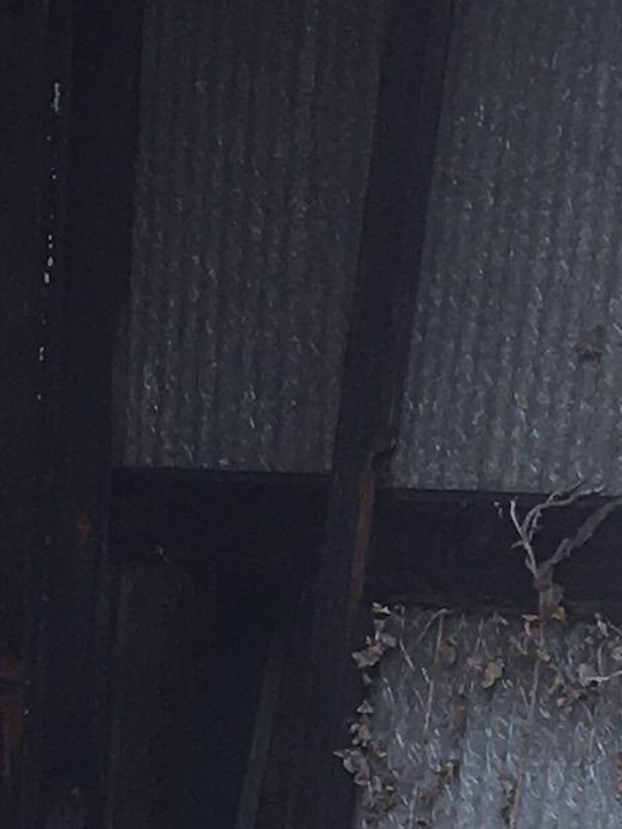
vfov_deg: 10.3
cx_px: -935
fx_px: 4576
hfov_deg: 7.2
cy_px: 612
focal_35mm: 191
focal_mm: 4.15
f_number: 2.2
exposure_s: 1/234
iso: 25
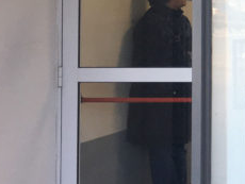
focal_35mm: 129
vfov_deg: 11.3
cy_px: -27
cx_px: 505
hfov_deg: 13.0
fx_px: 914
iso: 40
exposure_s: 1/100
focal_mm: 4.15
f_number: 2.2
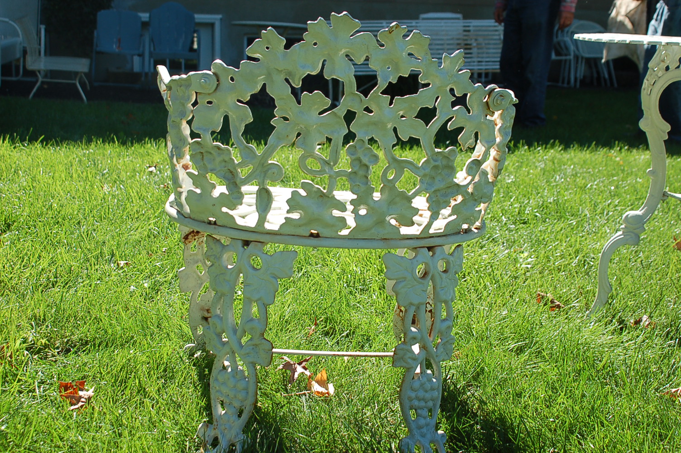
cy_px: 226
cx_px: 340
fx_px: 964
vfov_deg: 26.4
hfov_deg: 38.9
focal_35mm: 51
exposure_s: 1/250
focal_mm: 34
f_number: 8
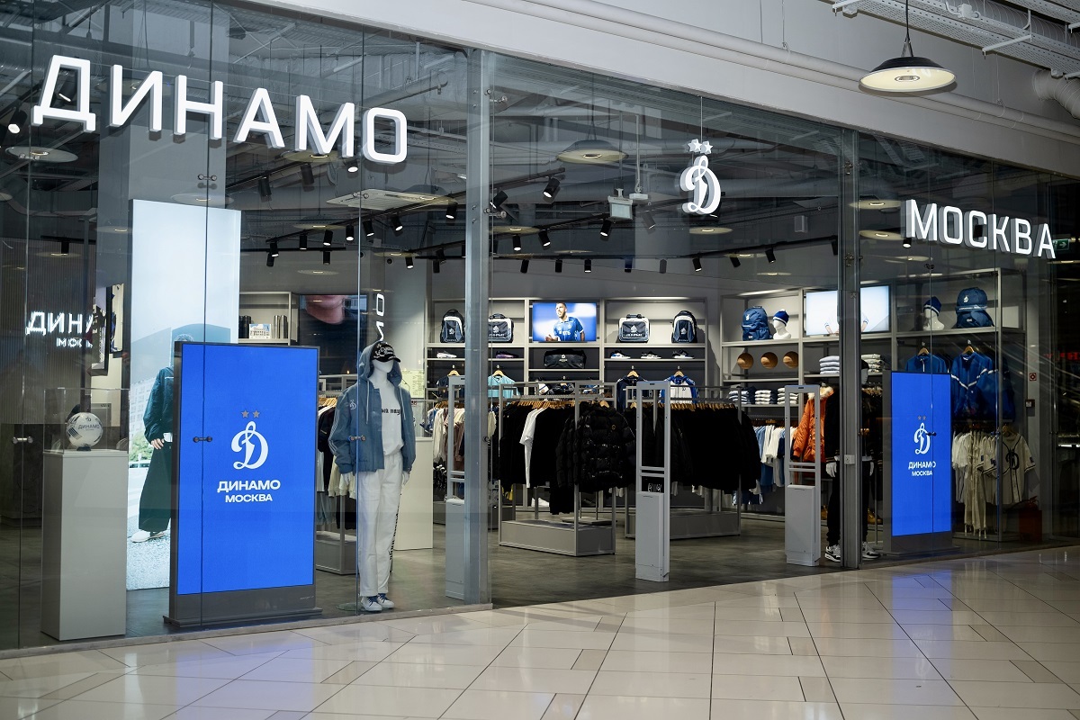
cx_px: 540
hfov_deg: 47.4
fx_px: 1230
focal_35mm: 41
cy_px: 360
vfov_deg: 32.6
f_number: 1.6
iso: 160
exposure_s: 1/100
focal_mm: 27
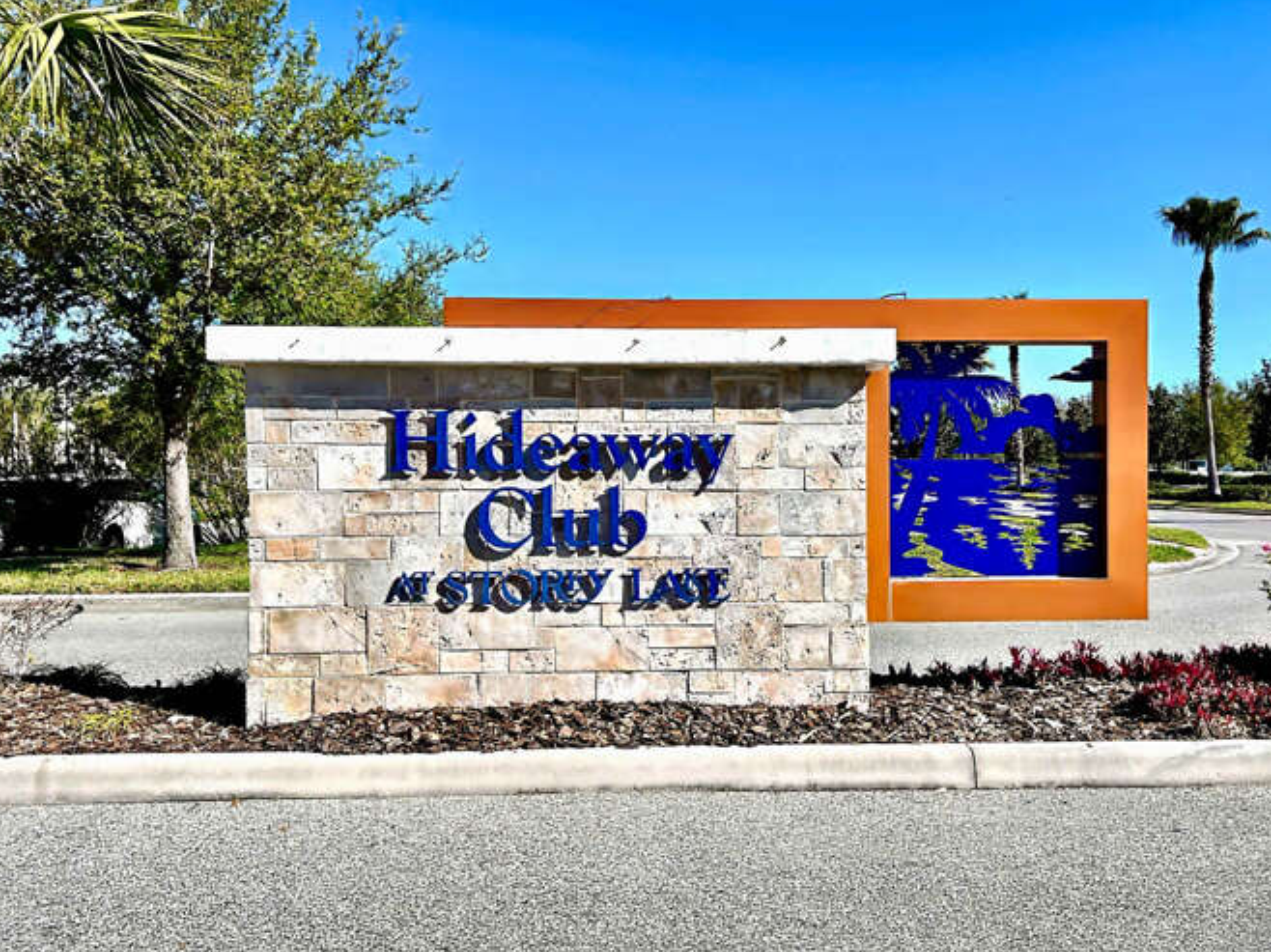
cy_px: 479
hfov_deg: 65.3
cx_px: 644
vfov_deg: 51.3
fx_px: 991
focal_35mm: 27
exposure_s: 1/5319
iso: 50
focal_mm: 5.7
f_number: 1.5
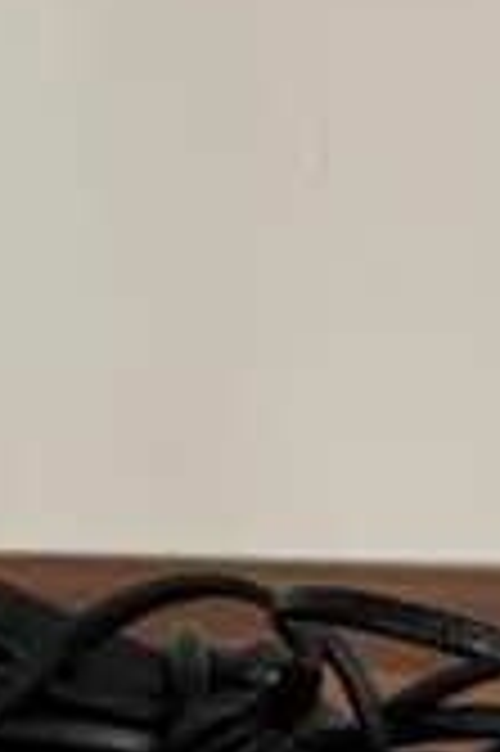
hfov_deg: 8.5
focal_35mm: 153
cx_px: -464
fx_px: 3194
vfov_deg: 13.3
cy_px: 81
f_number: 1.78
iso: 125
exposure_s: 1/100
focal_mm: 6.86
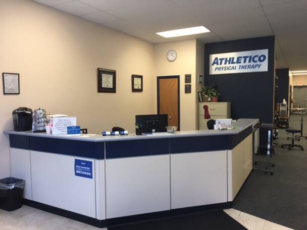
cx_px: 154
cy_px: 115
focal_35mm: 29
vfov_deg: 48.2
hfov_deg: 61.7
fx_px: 257
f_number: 2.2
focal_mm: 4.15
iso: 32
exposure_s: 1/30
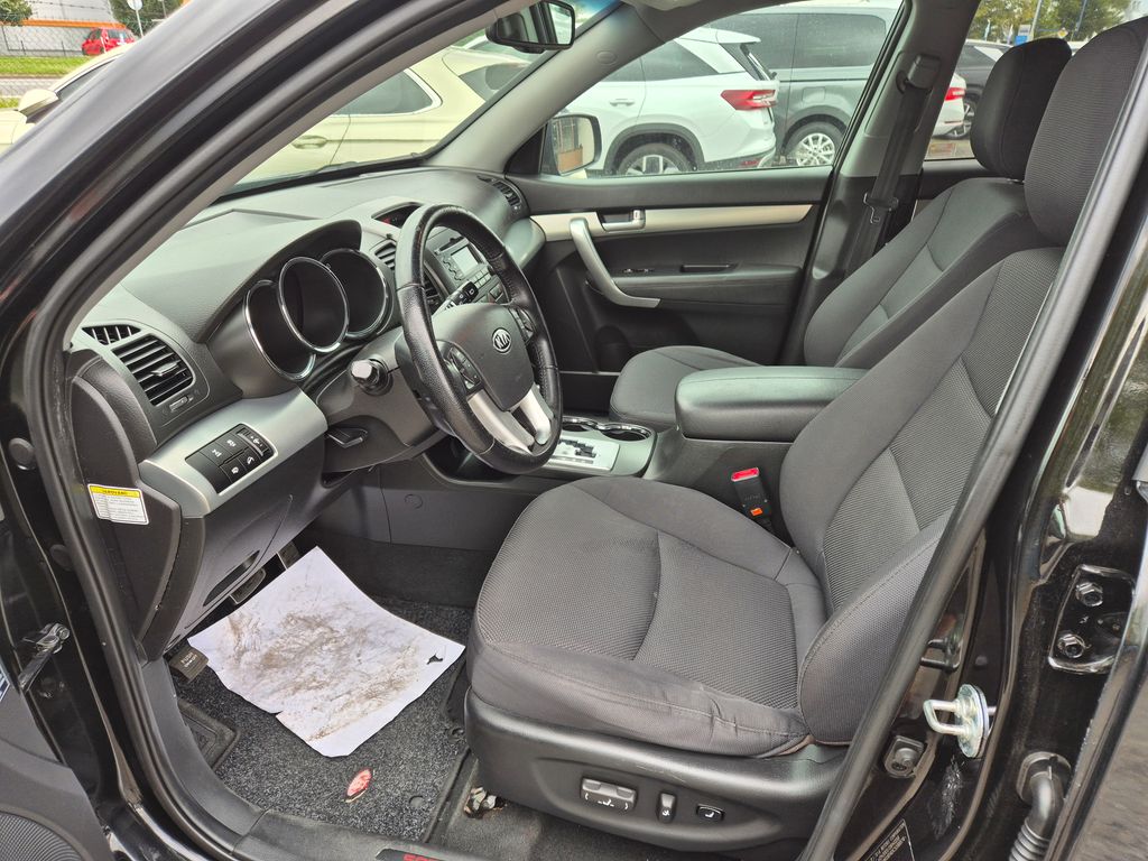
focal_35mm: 23
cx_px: 574
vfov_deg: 58.9
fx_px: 763
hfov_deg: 73.9
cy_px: 430
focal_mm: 5.4
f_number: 1.8
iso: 64
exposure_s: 1/180
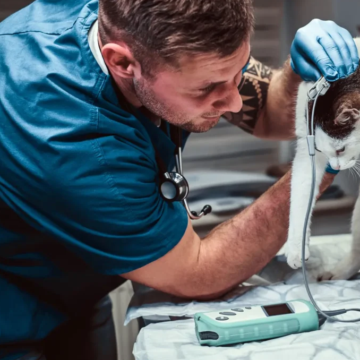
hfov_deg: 25.1
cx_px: 264
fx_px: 800
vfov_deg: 25.4
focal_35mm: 68
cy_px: 179
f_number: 2.5
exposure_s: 1/125
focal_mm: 35
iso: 200
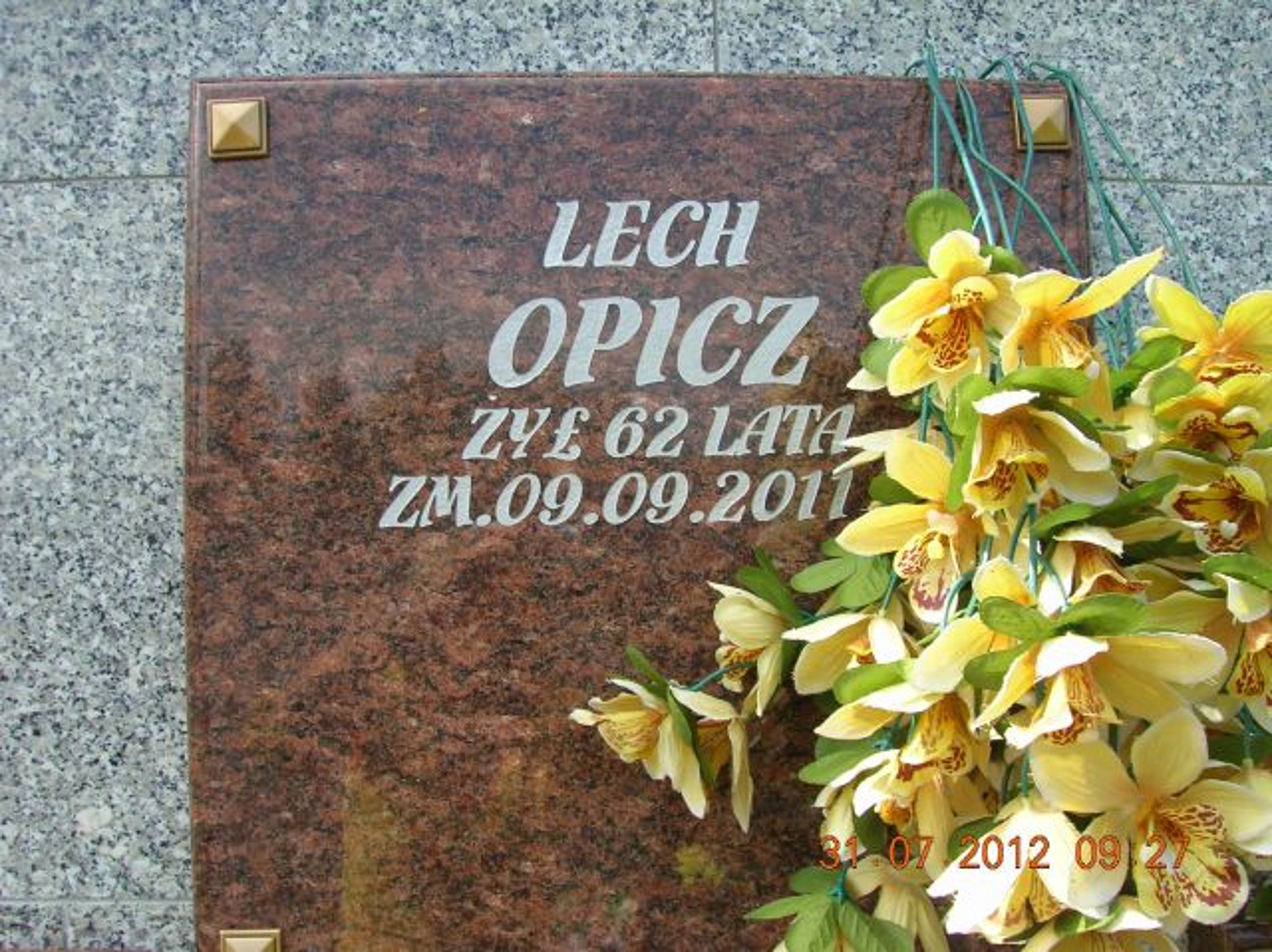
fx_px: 1248
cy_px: 476
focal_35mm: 34
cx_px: 636
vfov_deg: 41.7
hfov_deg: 54.0
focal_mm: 5.7
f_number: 4.9
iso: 50
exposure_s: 1/115
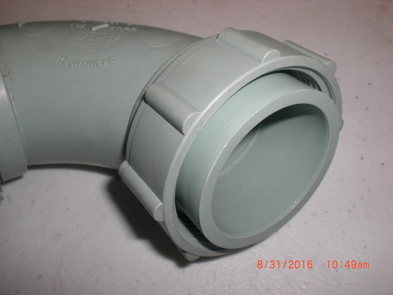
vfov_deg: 37.7
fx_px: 431
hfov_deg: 49.0
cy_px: 148
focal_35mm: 38
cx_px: 196
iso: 64
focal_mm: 6.3
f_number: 5.6
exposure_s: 1/60
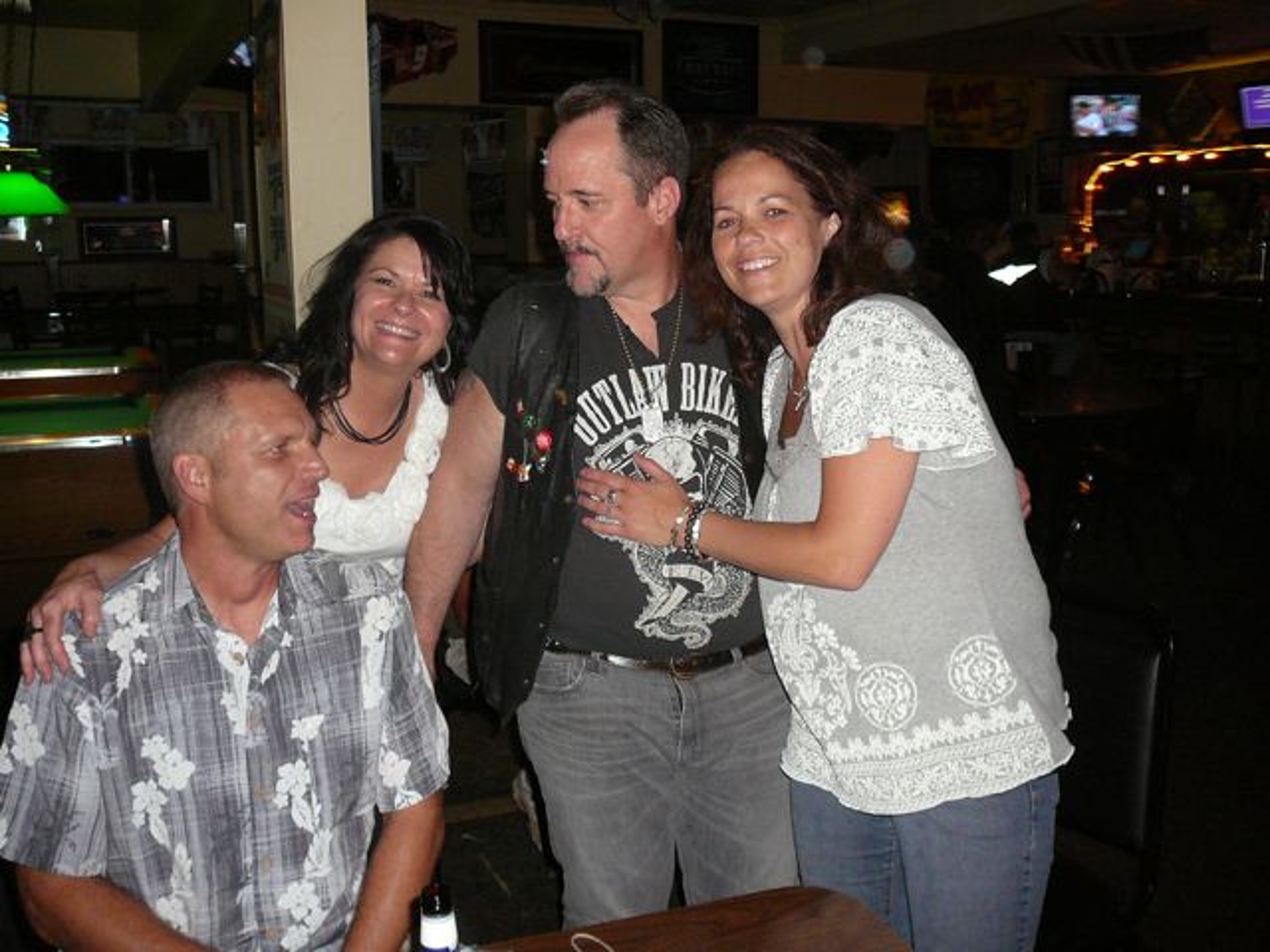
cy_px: 476
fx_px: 1284
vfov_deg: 40.7
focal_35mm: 35
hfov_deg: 52.6
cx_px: 635
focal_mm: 5.2
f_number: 2.8
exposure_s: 1/30
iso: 200
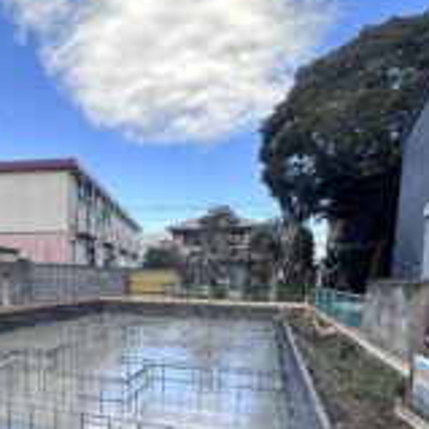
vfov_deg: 54.5
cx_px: 111
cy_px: 324
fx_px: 393
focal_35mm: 28
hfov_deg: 54.8
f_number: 2.2
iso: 40
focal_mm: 2.22
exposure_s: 1/347
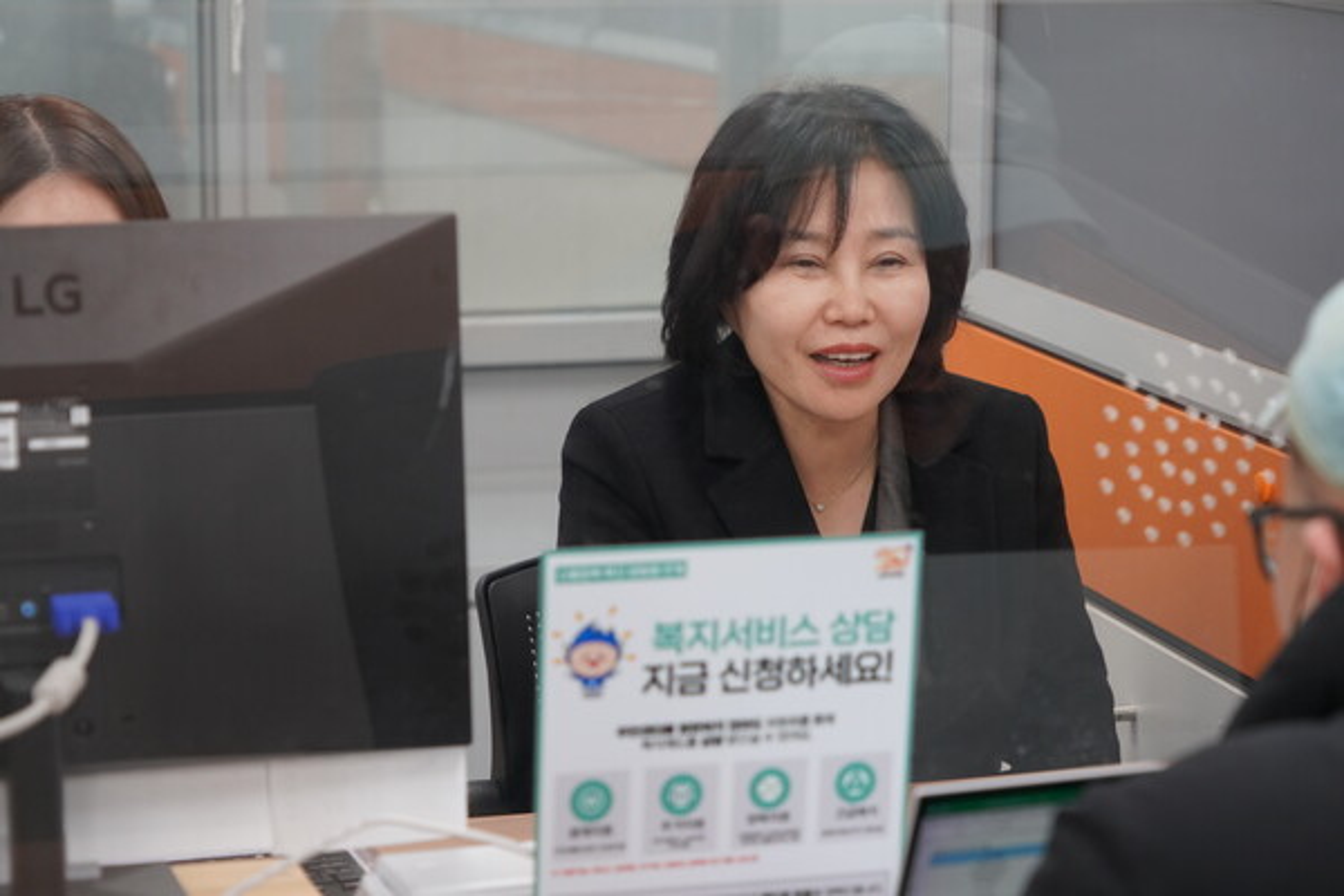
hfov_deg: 22.1
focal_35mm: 92
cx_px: 672
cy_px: 448
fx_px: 3434
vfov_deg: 14.9
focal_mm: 92
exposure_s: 1/160
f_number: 5.6
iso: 2000
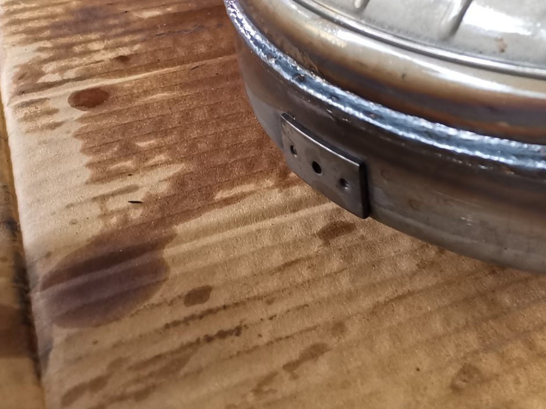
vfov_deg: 23.5
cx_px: 502
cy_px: -21
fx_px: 931
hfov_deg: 31.0
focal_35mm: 59
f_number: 1.8
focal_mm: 4.8
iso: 400
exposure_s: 1/100
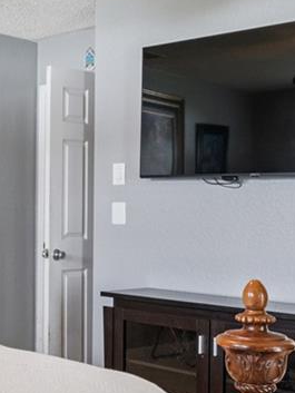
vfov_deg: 31.7
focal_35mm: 61
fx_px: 693
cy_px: 209
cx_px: -108
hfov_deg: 21.3
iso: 400
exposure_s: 1/6
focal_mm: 14
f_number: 8
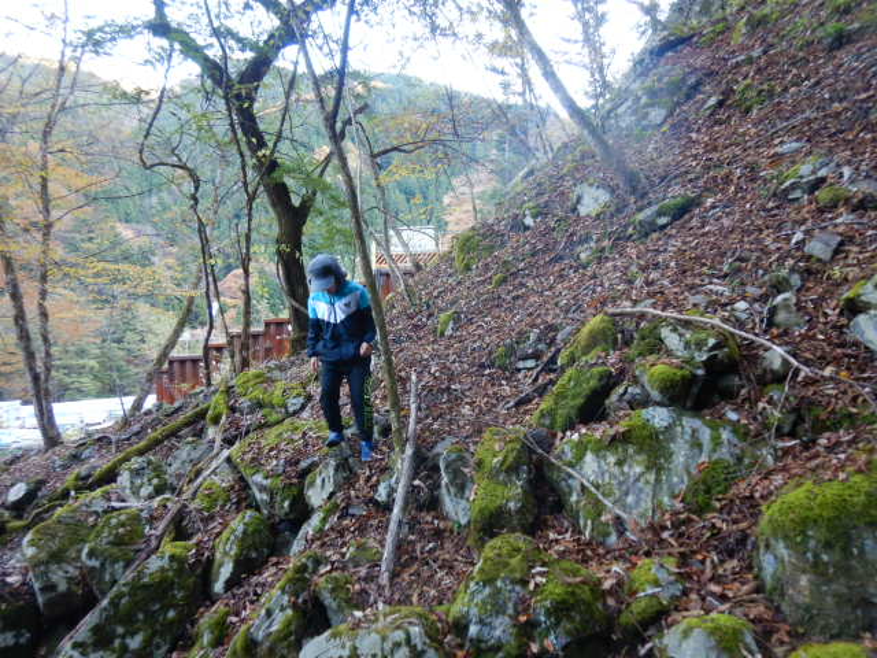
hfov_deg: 71.6
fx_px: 608
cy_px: 329
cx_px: 438
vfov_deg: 56.8
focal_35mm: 24
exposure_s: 1/30
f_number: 2.8
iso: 400
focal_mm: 4.3
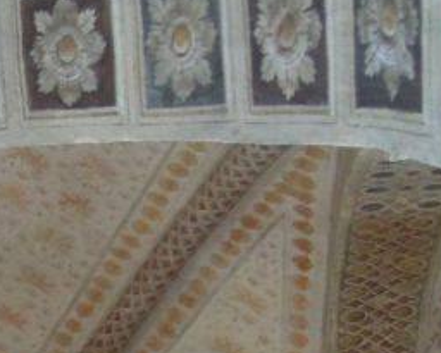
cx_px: -284
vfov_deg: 12.0
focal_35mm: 121
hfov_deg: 14.5
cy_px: 570
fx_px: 1580
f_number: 3
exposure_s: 1/13
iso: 560
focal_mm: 5.5
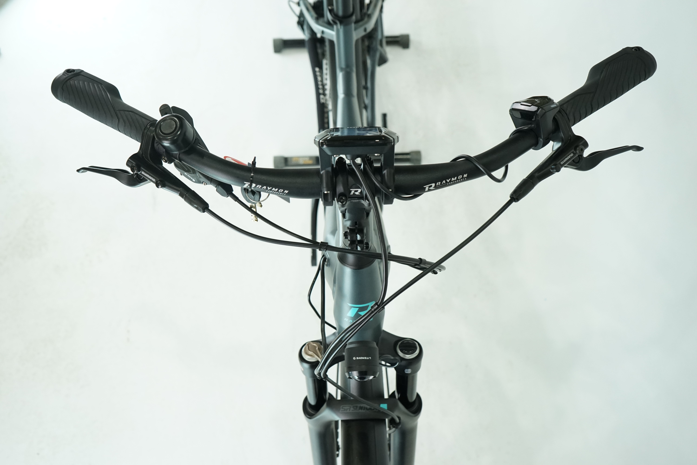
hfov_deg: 53.1
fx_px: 697
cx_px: 348
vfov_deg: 36.9
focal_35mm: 36
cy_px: 232
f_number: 5.6
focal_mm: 36
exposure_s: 1/200
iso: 1600
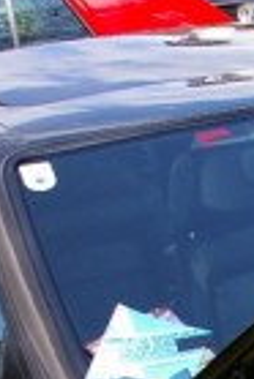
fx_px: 2089
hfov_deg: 6.8
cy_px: 563
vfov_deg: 10.1
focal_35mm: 198
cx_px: 410
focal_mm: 23
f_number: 6.7
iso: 200
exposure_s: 1/180
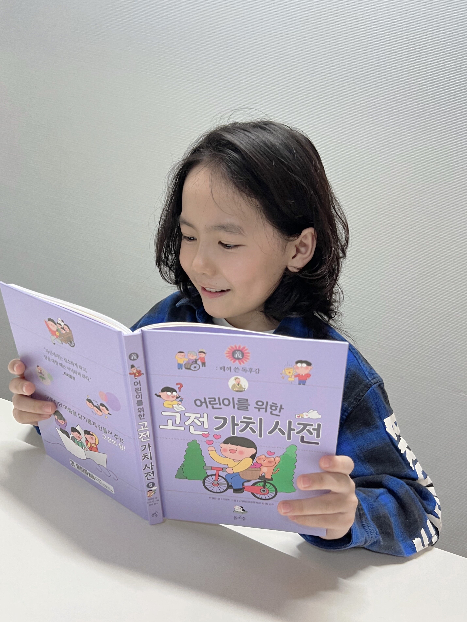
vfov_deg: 67.3
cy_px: 311
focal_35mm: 26
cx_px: 234
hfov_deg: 53.1
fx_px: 468
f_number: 1.5
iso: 125
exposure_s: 1/60
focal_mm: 5.7
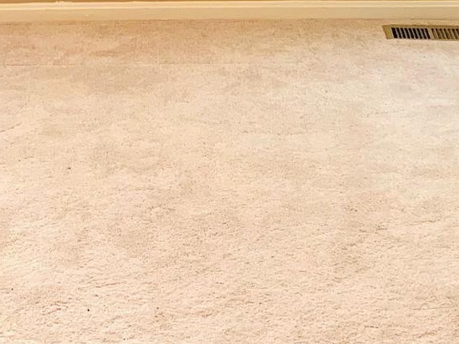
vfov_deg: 13.8
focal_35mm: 97
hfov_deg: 20.1
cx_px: 115
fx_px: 1286
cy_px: -253
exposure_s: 1/60
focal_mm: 4.25
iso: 64
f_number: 1.8
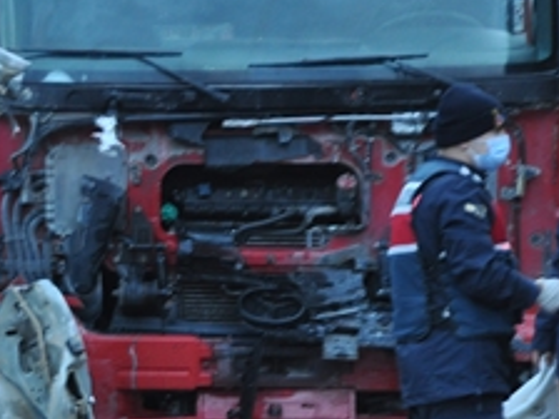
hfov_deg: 8.2
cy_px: 368
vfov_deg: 6.2
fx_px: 3860
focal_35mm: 239
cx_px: -67
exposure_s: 1/13
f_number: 5
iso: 800
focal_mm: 62
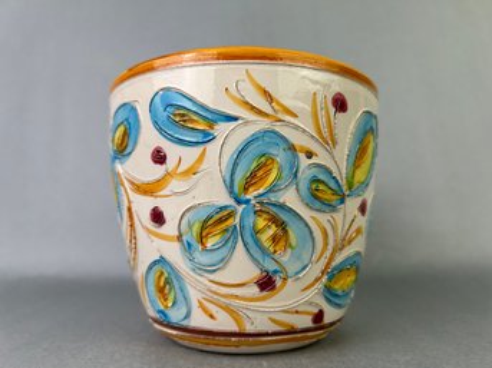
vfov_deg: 53.0
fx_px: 369
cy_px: 184
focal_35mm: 26
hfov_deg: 67.3
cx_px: 246
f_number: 1.5
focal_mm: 5.7
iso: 40
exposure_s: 1/287
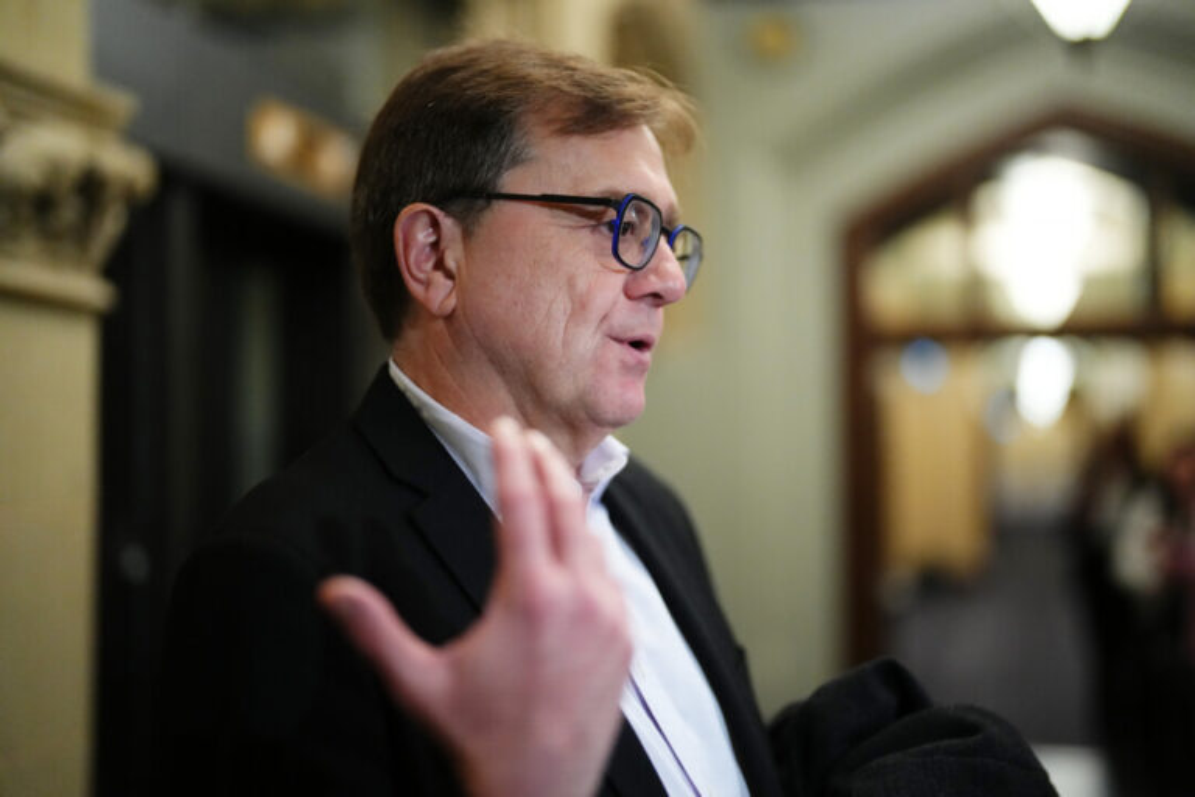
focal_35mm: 50
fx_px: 1660
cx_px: 598
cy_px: 398
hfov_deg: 39.6
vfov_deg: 27.0
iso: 3200
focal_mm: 50
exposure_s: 1/1000
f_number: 1.2
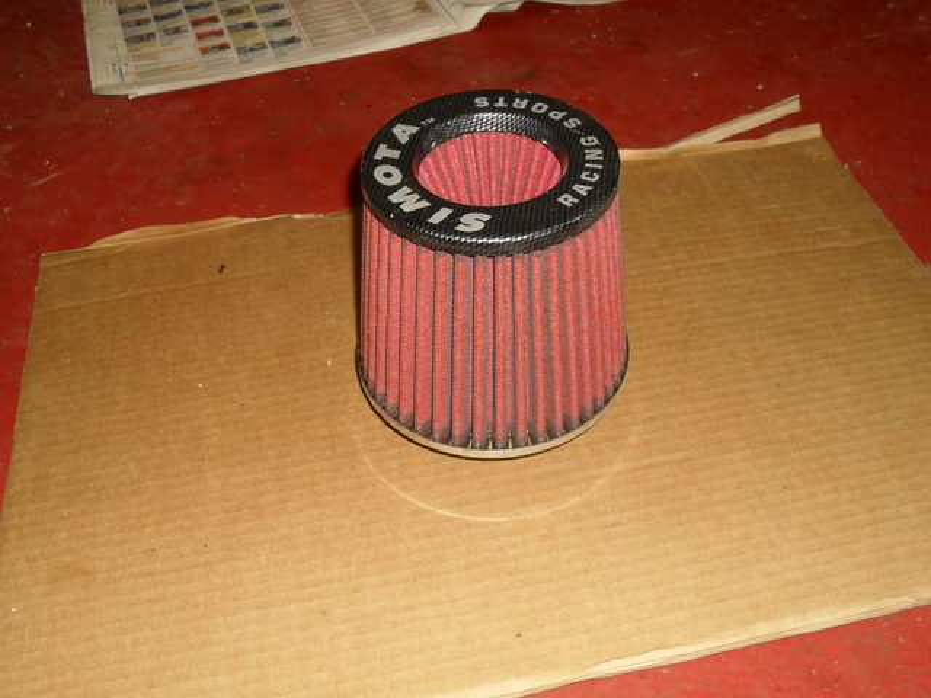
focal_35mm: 35
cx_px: 466
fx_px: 941
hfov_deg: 52.6
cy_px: 349
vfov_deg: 40.7
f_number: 8.4
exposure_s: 1/45
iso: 160
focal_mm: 6.3
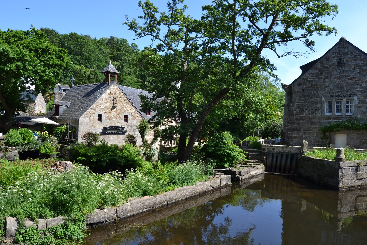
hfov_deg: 67.4
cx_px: 184
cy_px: 122
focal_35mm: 27
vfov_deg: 47.9
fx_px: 275
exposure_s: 1/200
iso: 100
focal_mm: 18
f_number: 7.1
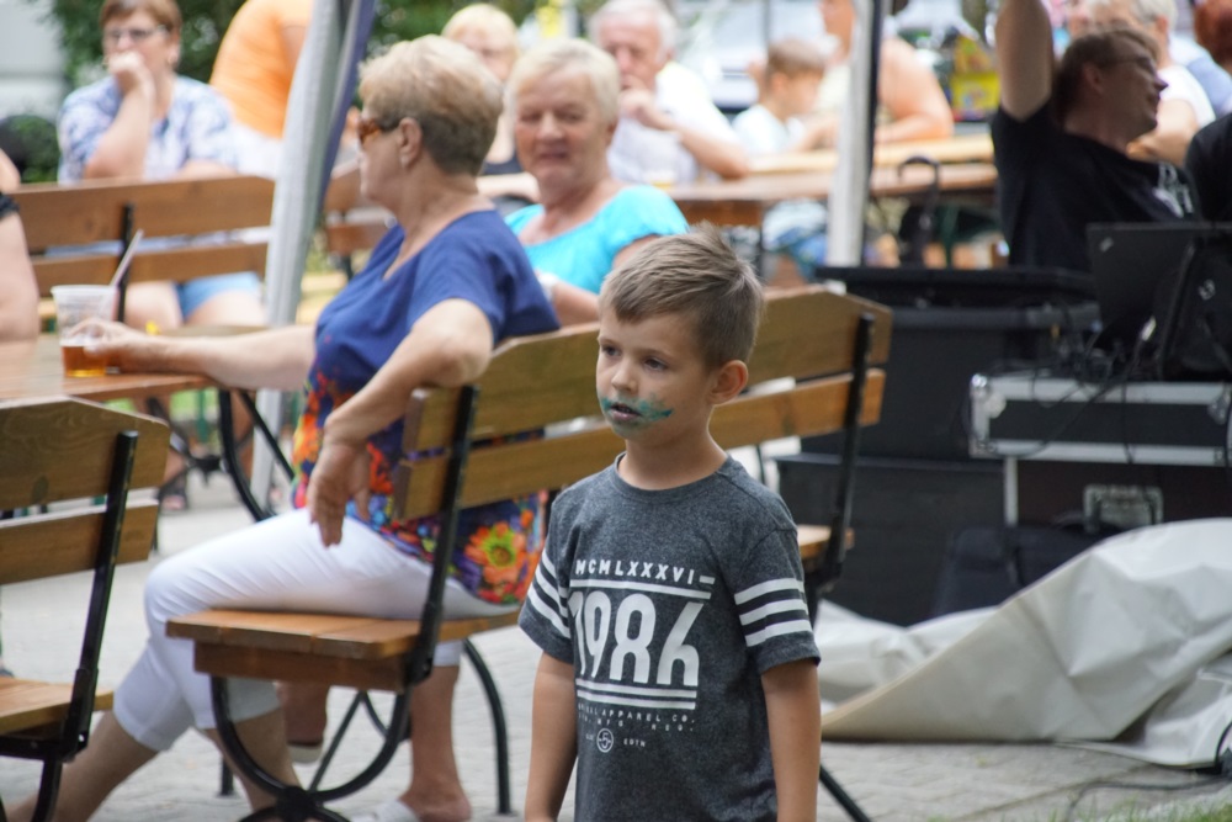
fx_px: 7187
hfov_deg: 9.8
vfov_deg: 6.5
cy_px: 411
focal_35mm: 210
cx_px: 616
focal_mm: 140
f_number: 5.6
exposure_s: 1/250
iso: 2000
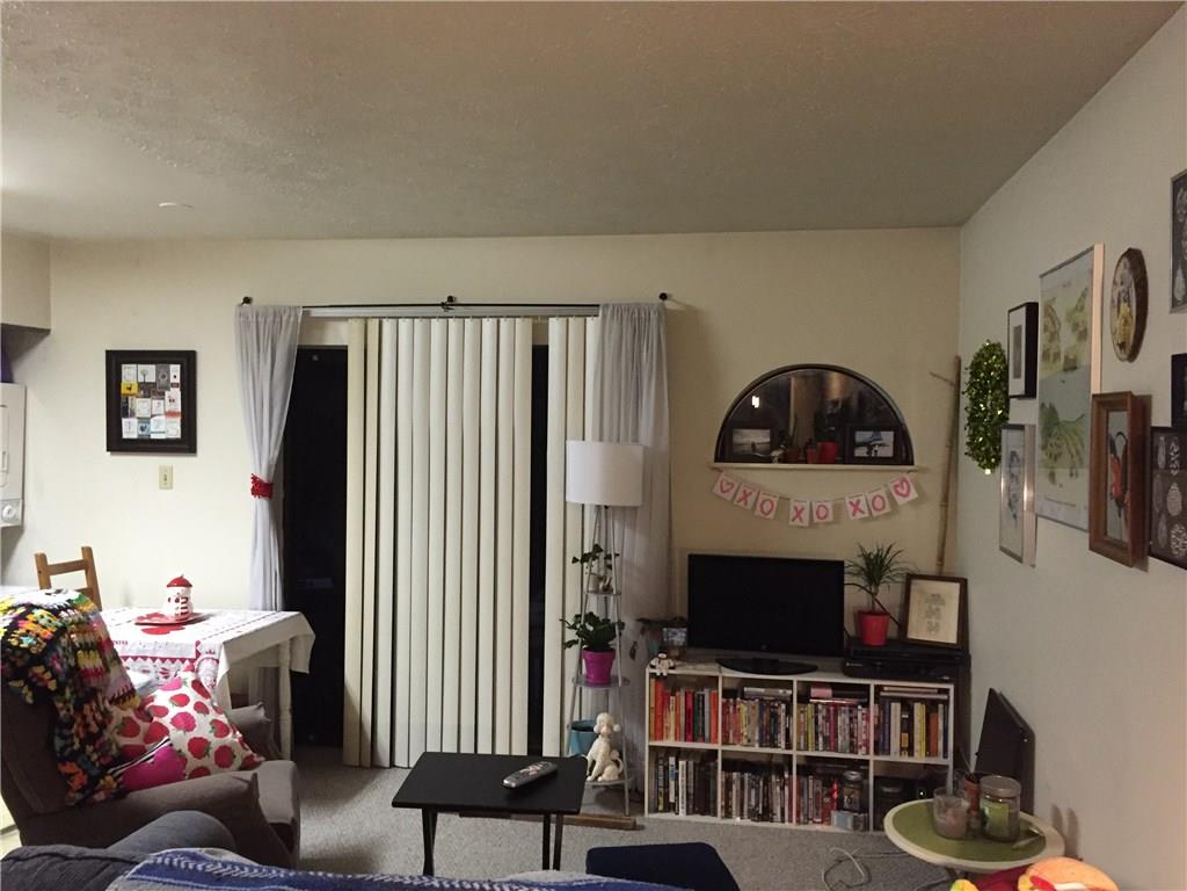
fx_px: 994
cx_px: 594
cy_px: 446
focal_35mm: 29
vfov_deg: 48.2
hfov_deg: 61.7
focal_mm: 4.15
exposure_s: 1/15
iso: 320
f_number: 2.2
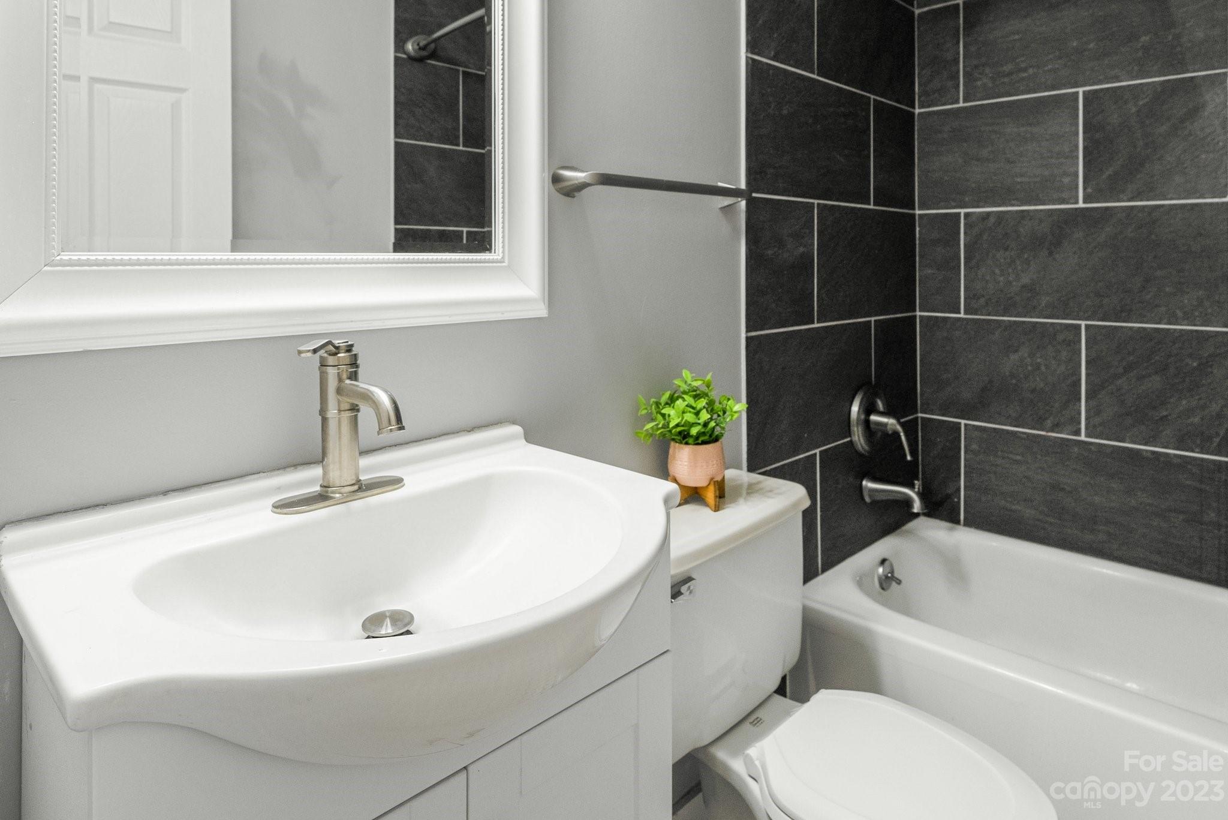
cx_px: 614
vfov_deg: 60.7
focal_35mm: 20
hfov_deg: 82.6
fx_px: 699
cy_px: 410
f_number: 8
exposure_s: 1/20
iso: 1250
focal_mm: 20.5
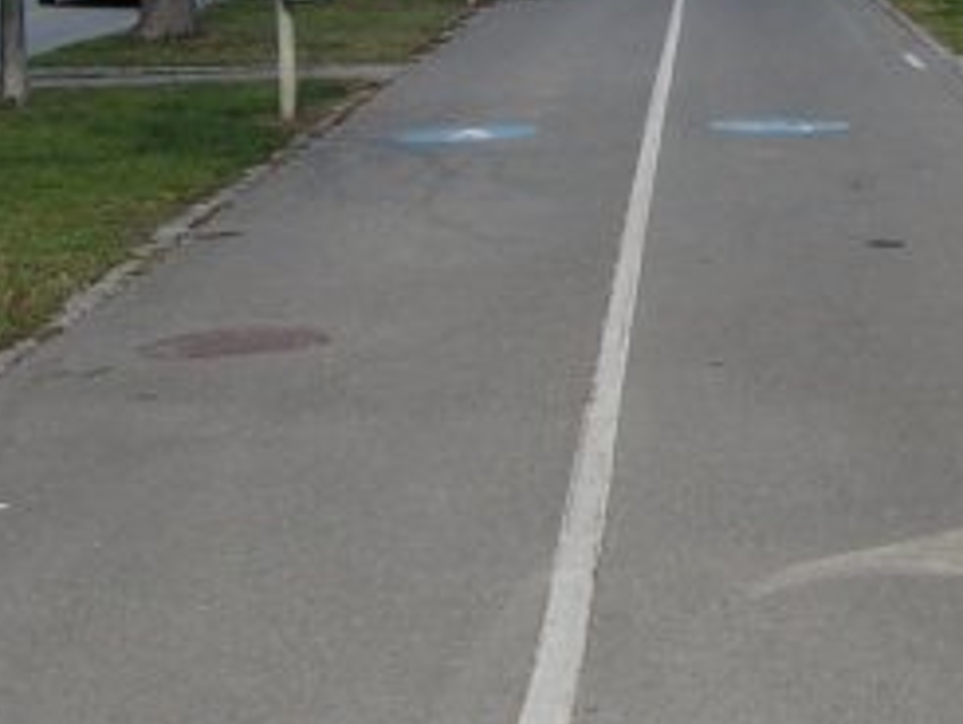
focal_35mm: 82
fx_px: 2282
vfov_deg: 17.5
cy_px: -28
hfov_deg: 23.6
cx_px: 692
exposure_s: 1/200
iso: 50
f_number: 5.6
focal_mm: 5.8
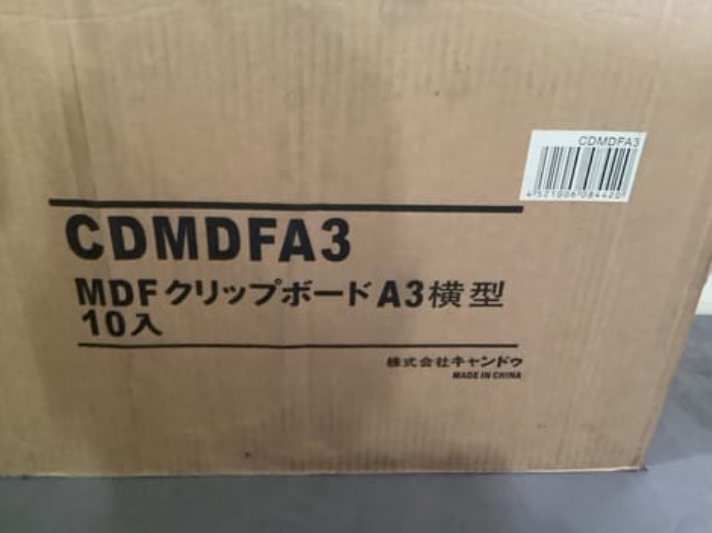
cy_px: 260
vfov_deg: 42.9
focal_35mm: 33
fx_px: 678
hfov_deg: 55.4
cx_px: 358
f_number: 2.4
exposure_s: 1/25
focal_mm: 3.3
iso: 640
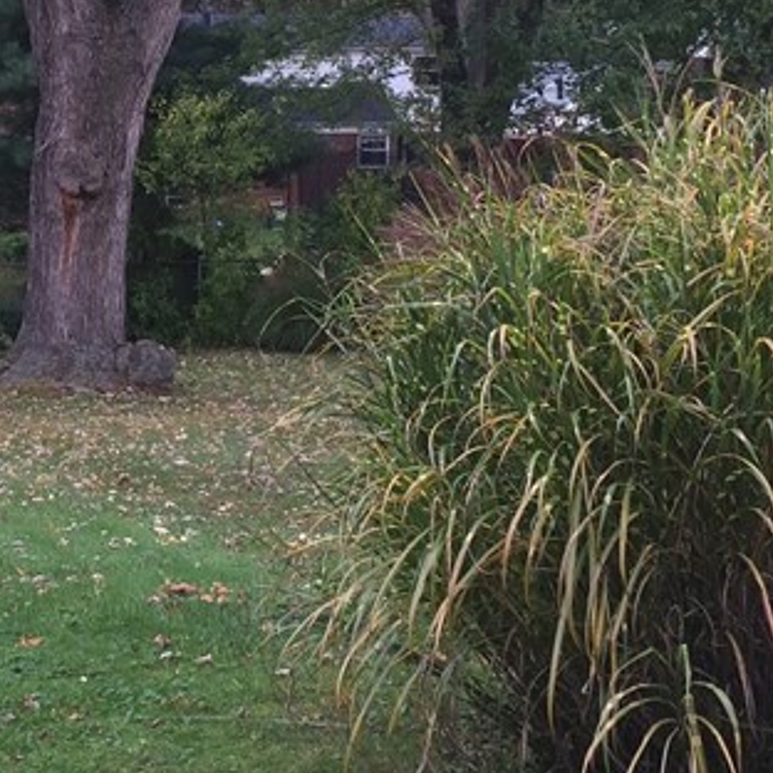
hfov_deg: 20.2
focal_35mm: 84
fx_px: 2122
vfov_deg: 20.4
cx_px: 55
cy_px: 139
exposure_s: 1/120
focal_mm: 4.15
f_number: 2.2
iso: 40
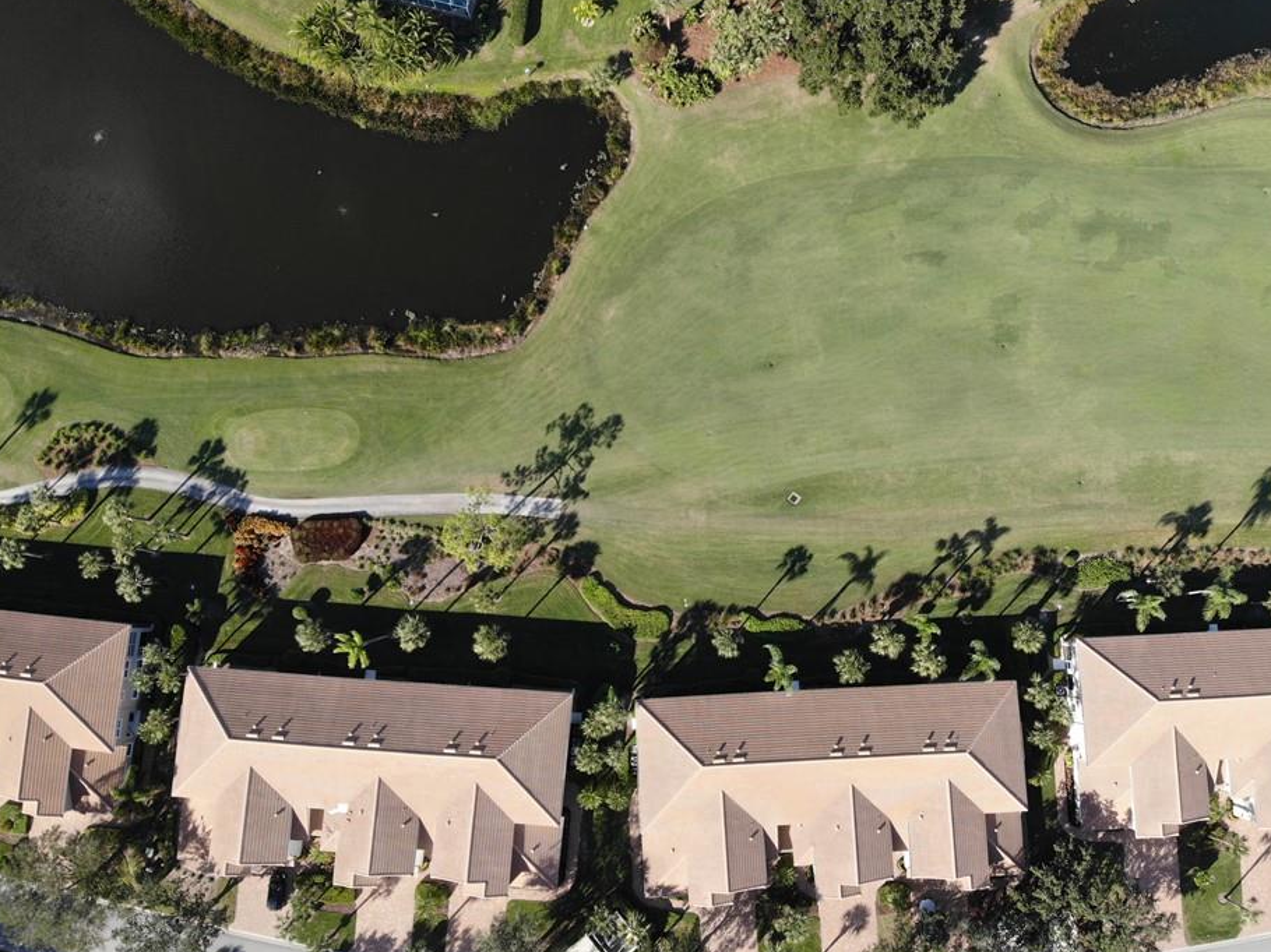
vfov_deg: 51.3
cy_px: 520
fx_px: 991
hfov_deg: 65.2
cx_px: 704
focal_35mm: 27
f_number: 2.8
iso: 100
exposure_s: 1/477
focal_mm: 4.5
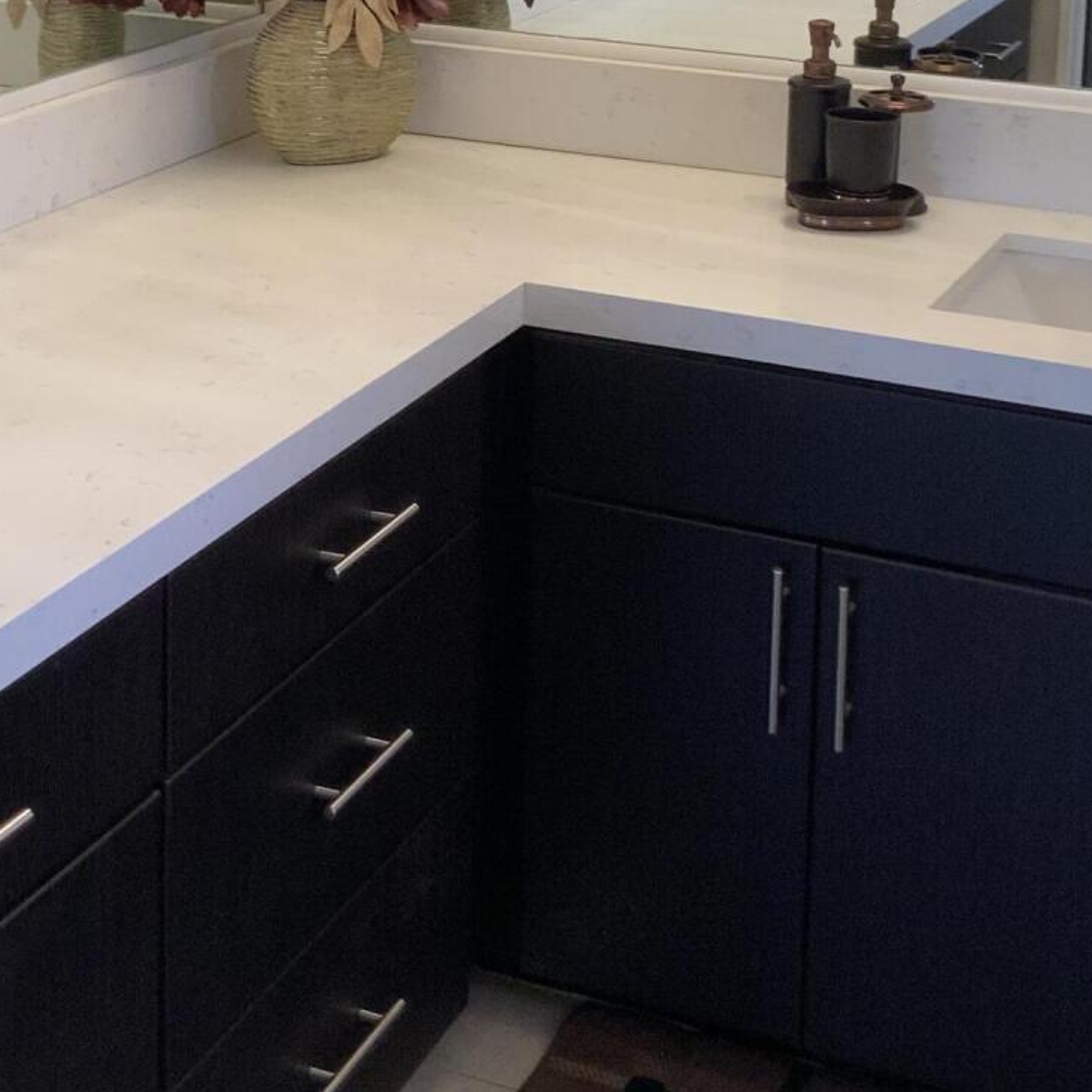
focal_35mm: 70
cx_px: 431
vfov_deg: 23.5
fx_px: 2498
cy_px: -16
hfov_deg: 24.6
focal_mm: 3
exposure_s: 1/60
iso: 64
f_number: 1.8
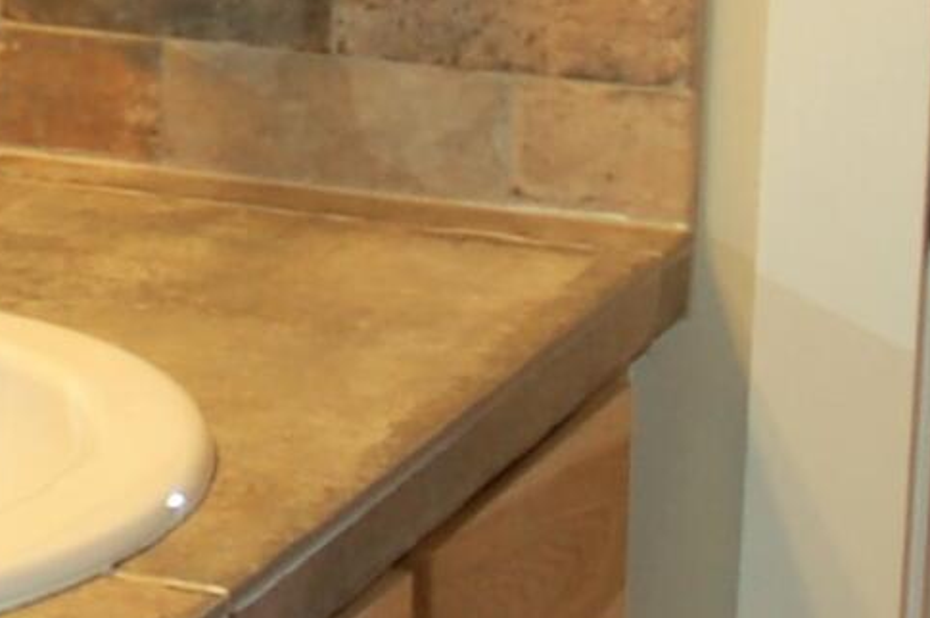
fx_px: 4308
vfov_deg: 8.1
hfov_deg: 11.9
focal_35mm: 167
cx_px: -343
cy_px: -213
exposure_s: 1/60
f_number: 3.5
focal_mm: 18
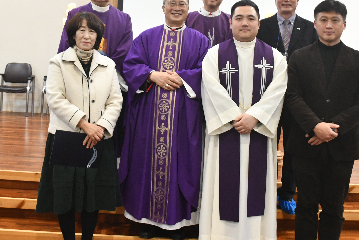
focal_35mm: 51
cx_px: 167
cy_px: 61
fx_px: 509
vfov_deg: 26.2
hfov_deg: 38.9
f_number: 3.5
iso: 1800
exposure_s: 1/30
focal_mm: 18
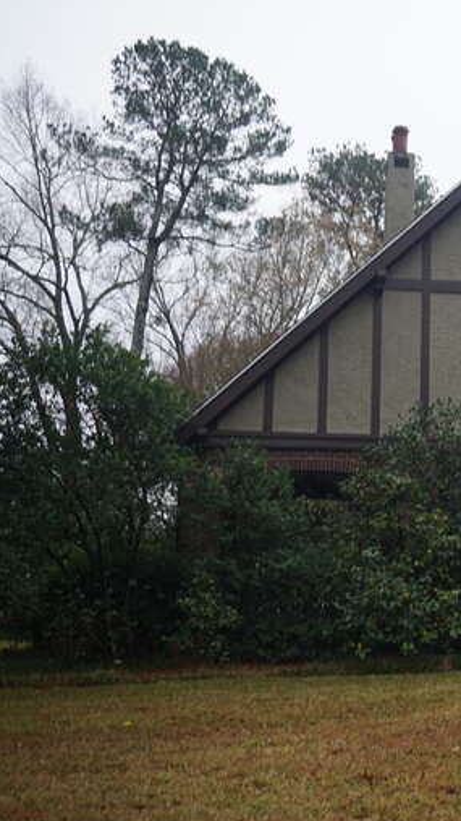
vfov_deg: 38.0
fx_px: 1191
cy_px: 410
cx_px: 618
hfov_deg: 19.9
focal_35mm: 55
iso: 100
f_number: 4.5
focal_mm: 23
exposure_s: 1/60
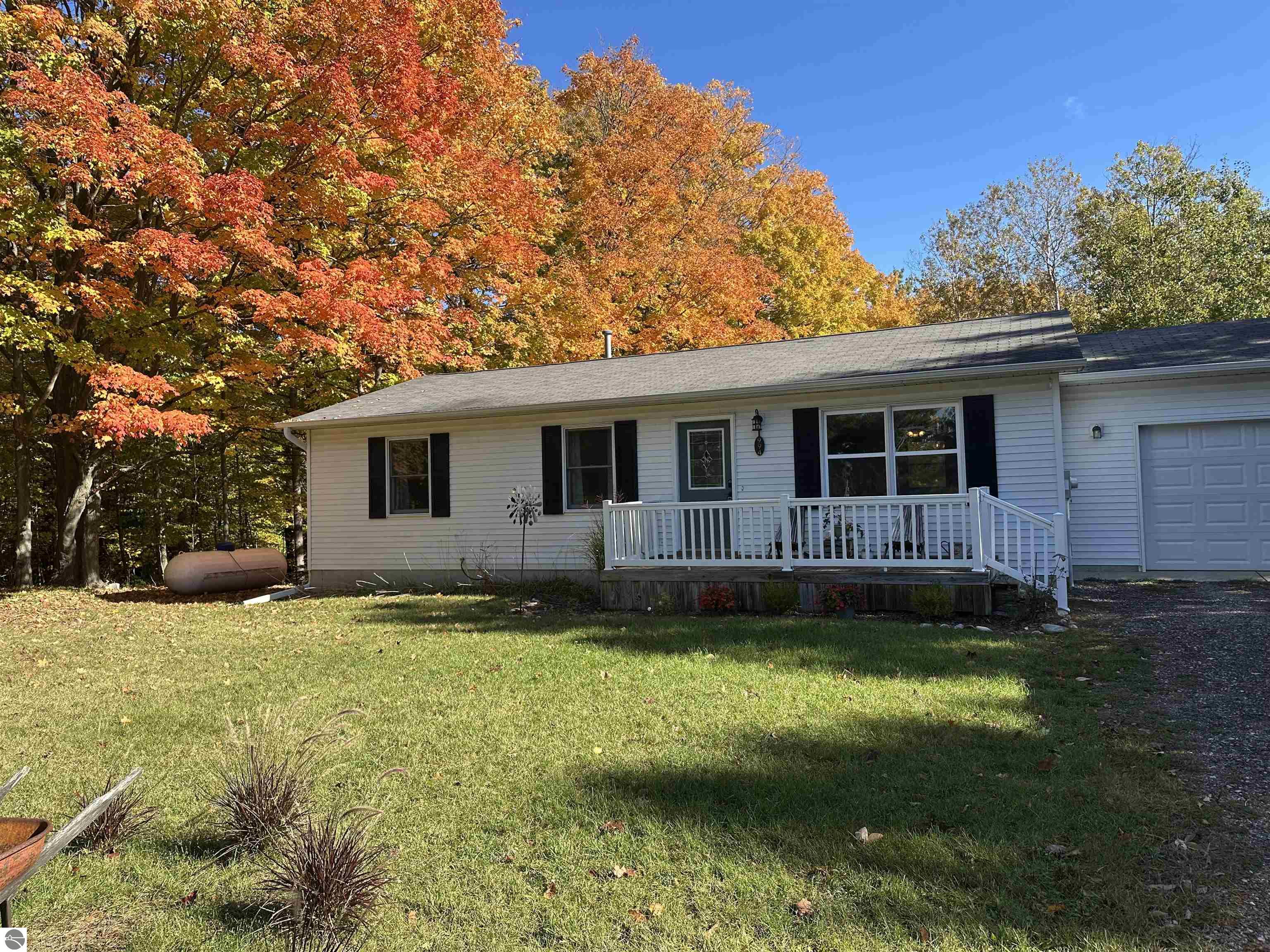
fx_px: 881
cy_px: 476
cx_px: 635
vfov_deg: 56.8
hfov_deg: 71.6
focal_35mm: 24
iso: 80
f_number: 1.78
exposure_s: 1/1692
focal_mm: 6.86
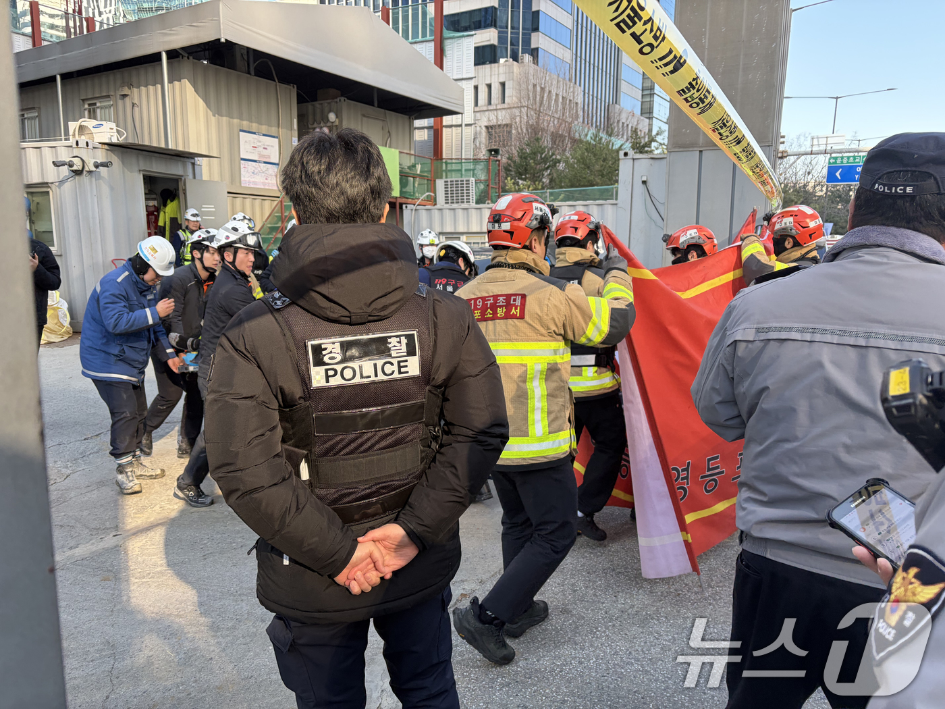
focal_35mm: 26
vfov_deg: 53.1
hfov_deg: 67.3
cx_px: 472
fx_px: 710
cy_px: 354
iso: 40
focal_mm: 5.96
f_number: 1.6
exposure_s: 1/279
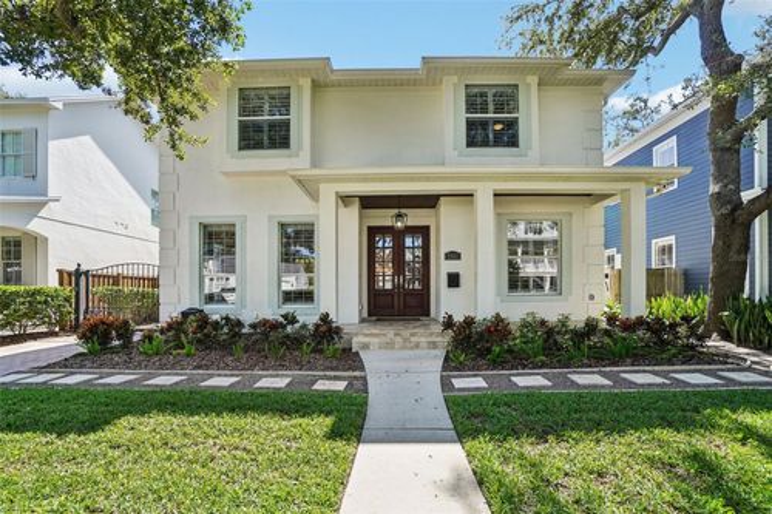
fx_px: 322
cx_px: 386
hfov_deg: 100.4
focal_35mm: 15
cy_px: 257
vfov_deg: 77.3
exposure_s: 1/45
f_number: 8
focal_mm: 10
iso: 100
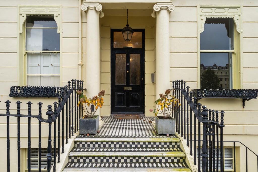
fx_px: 143
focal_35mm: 20
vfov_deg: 61.9
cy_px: 86
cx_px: 129
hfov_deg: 84.0
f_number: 10
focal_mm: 20
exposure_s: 1/40
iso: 500
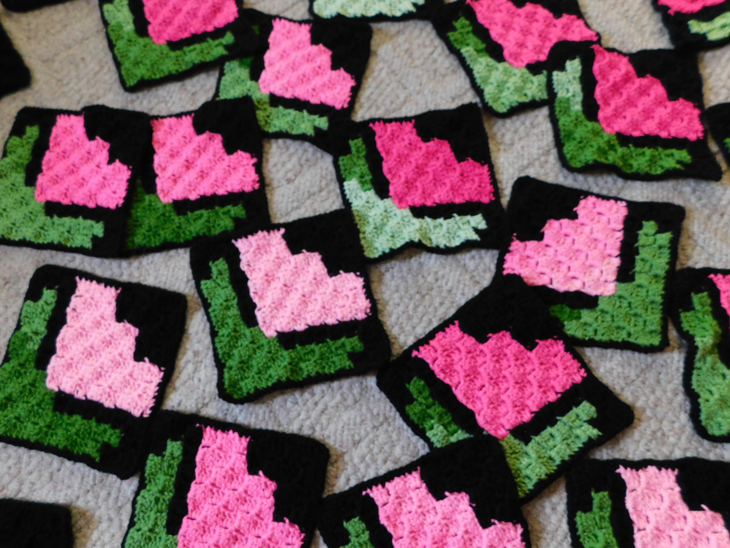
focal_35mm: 24
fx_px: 506
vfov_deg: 56.8
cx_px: 365
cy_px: 274
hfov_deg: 71.6
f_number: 3
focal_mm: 4.1
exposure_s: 1/30
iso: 400
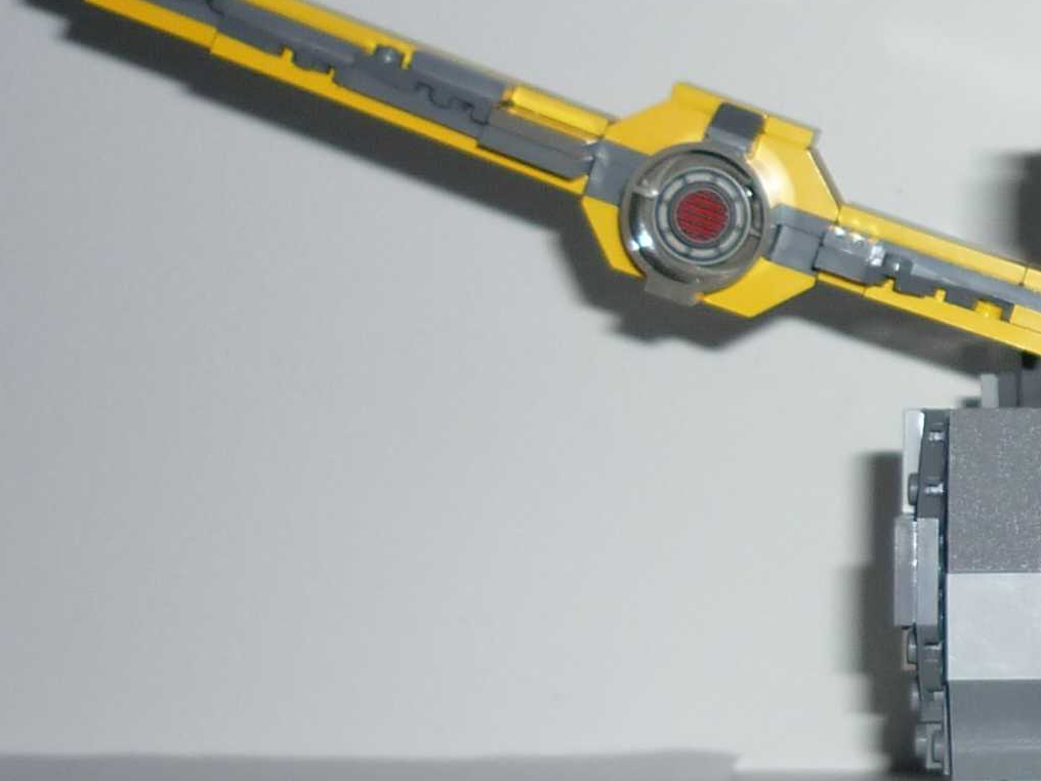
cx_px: 1278
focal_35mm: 106
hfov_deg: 17.6
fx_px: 3188
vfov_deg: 14.0
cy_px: 340
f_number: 2.8
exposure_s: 1/60
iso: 100
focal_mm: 5.5
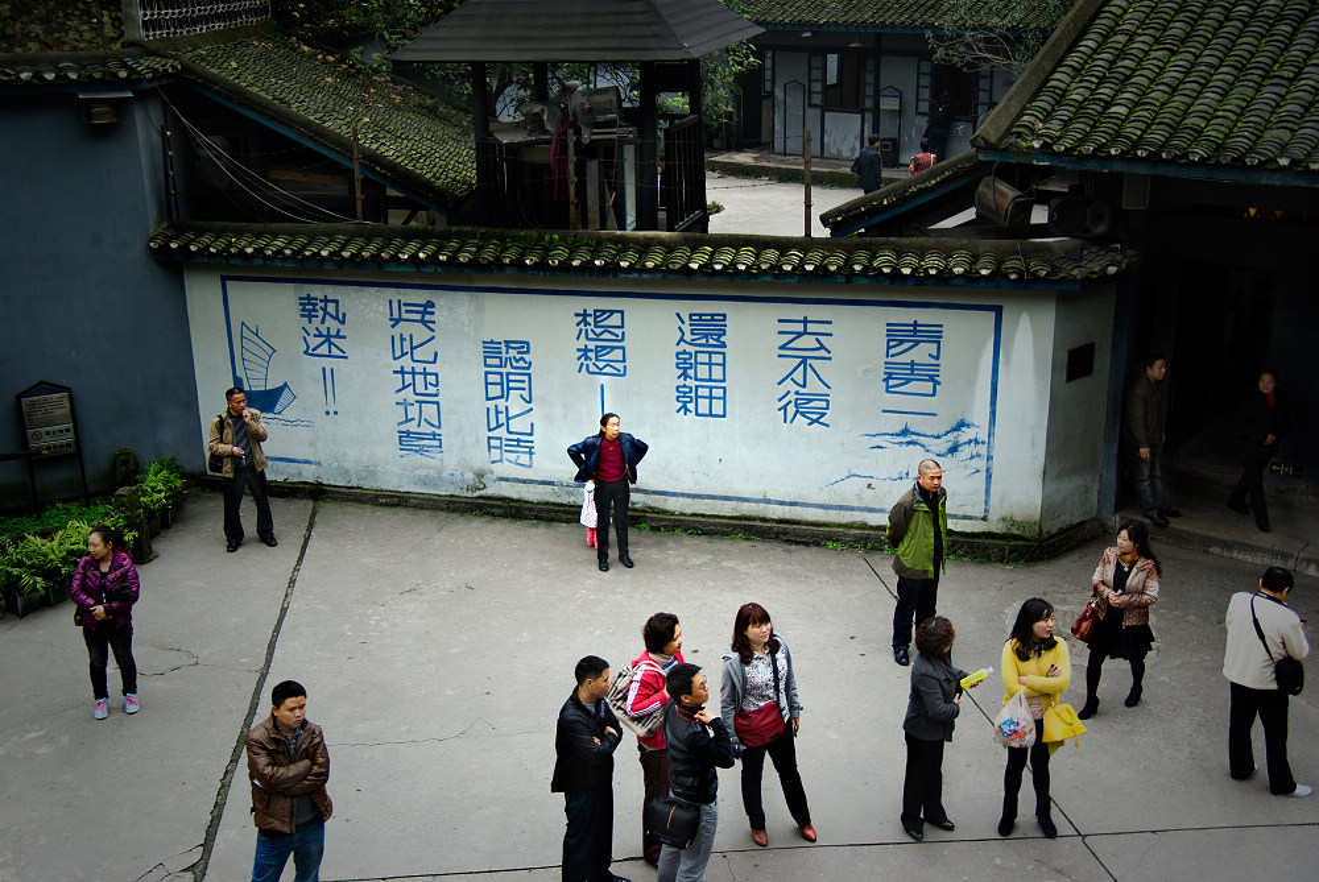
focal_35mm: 42
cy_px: 441
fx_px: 1540
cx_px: 660
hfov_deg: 46.4
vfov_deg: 32.0
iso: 100
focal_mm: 27.5
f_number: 3.5
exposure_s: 1/160
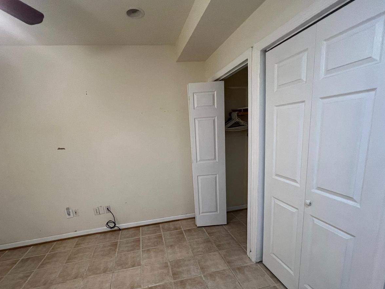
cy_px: 172
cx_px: 178
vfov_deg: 77.3
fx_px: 178
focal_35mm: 16
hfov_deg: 94.3
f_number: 1.8
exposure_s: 1/60
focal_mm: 1.57
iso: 200
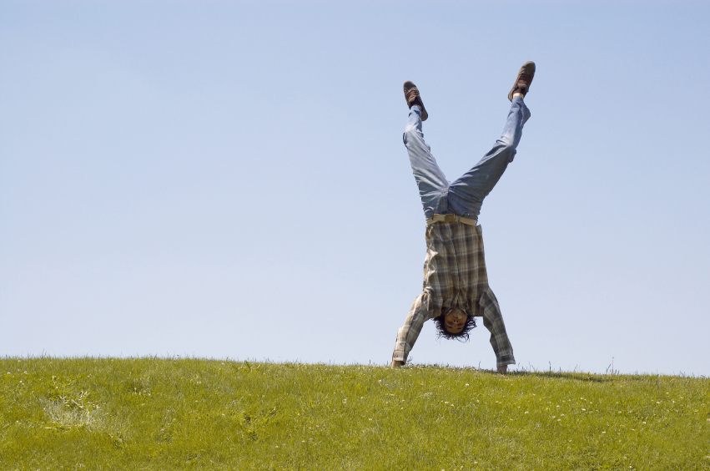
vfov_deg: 18.1
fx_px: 1476
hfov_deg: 27.0
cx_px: 355
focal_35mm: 75
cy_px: 236
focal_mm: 50
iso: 200
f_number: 8
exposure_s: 1/640
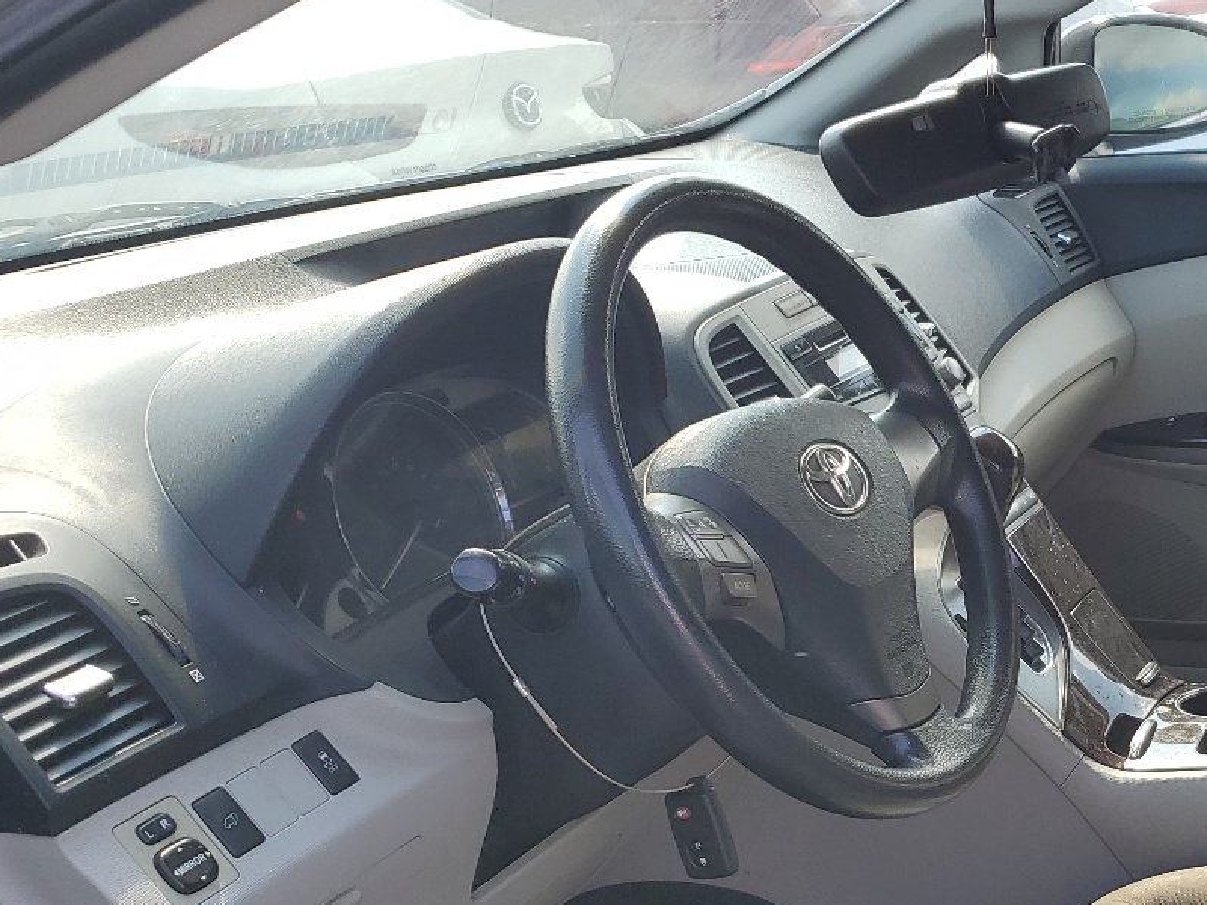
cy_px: 769
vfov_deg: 27.3
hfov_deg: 35.4
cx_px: 1003
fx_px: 1813
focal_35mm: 52
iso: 50
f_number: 1.5
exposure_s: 1/625
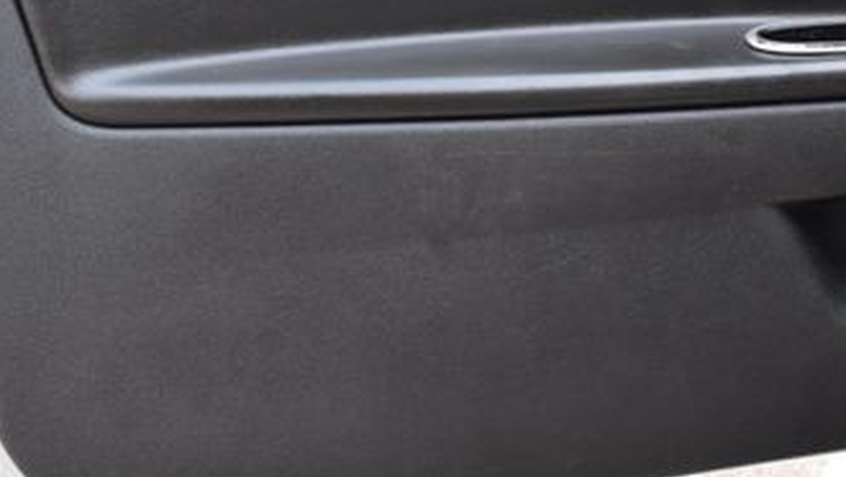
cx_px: 669
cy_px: 164
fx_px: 1638
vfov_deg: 16.5
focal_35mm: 73
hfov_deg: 28.4
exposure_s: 1/15
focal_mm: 24
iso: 1000
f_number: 6.3
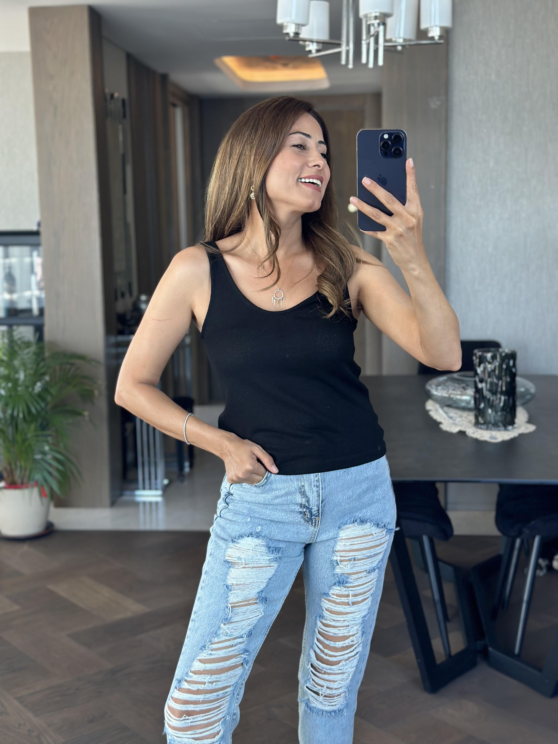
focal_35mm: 48
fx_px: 1032
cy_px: 372
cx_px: 279
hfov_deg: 30.3
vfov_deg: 39.7
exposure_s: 1/92
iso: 125
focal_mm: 6.86
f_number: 1.78
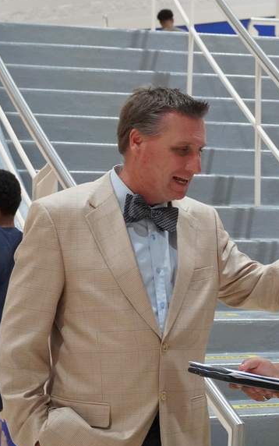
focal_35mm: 104
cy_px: 261
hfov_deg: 12.6
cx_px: 201
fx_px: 1264
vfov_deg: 20.0
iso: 5000
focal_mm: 38
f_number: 4.5
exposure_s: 1/160
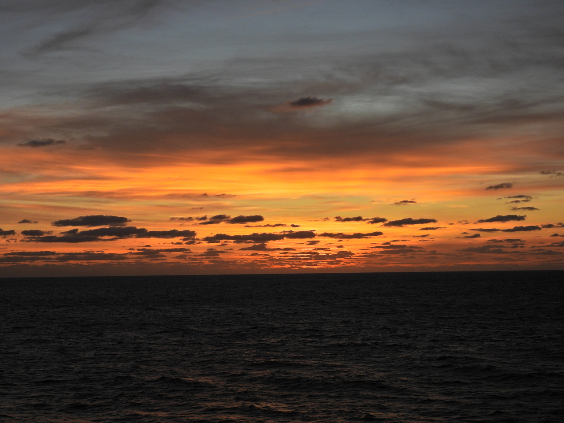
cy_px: 212
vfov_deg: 26.6
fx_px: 896
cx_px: 282
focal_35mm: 55
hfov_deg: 34.9
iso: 100
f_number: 3.5
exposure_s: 1/800
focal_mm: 9.8
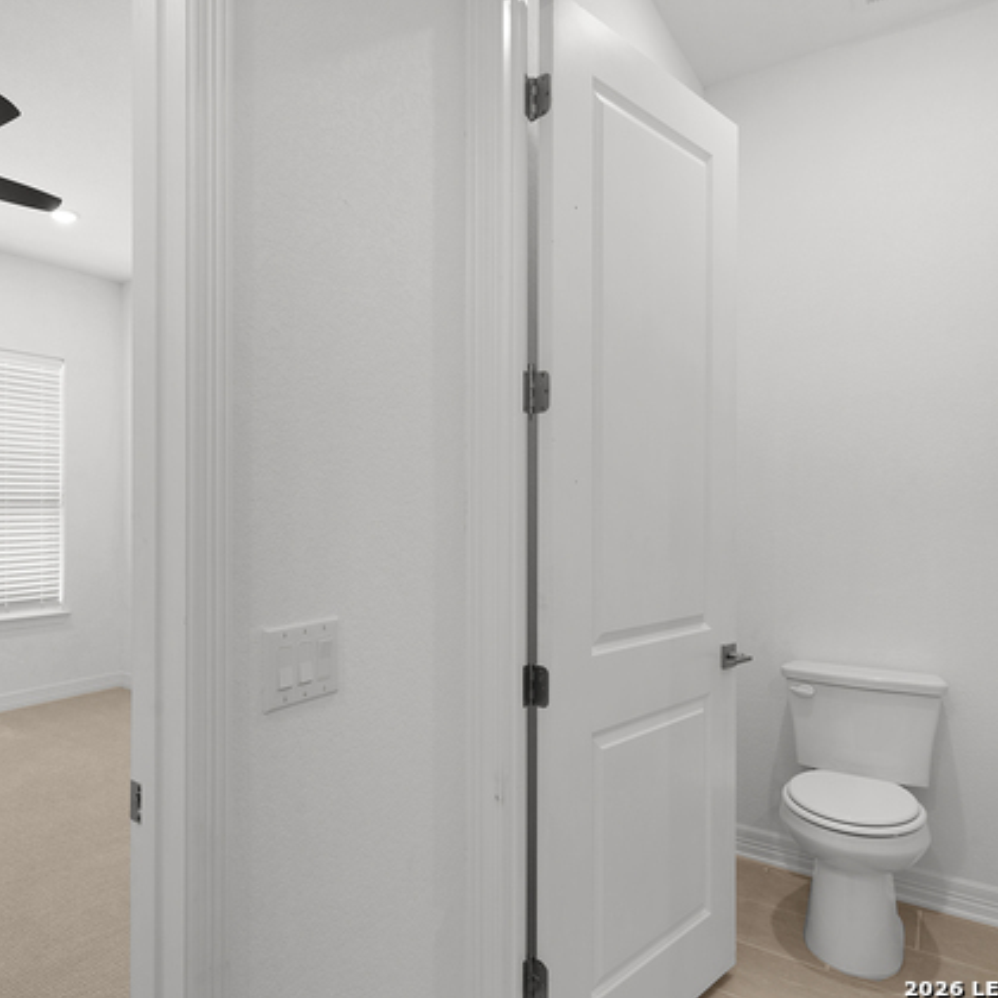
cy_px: 495
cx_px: 333
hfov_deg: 67.7
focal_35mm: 22
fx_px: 718
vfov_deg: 69.6
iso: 100
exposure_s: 1/8
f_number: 9
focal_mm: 17
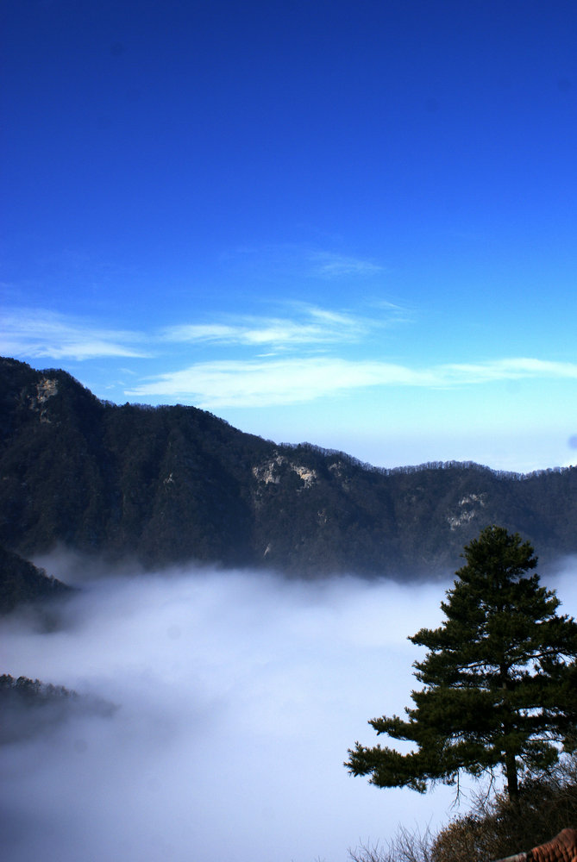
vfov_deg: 53.1
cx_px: 288
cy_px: 431
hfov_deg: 37.0
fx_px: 863
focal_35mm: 36
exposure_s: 1/640
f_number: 10
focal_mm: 24
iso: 100
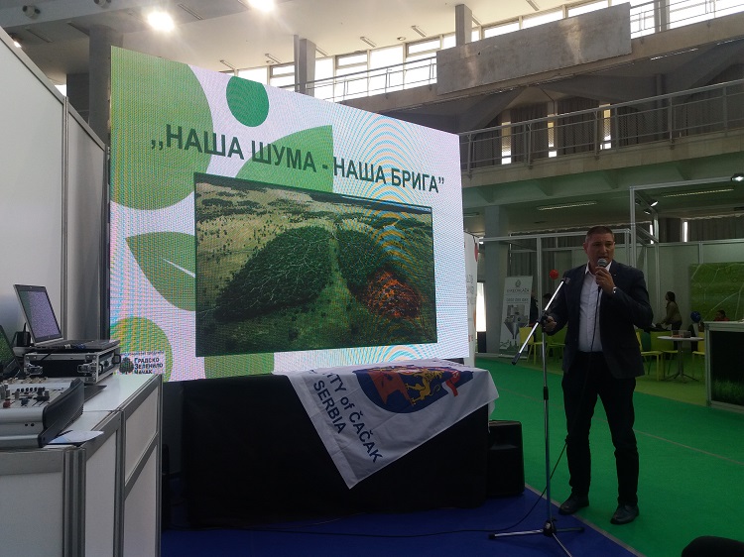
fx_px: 602
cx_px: 372
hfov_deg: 63.5
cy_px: 278
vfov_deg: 49.7
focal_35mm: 28
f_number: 1.9
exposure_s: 1/114
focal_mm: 3.7
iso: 64
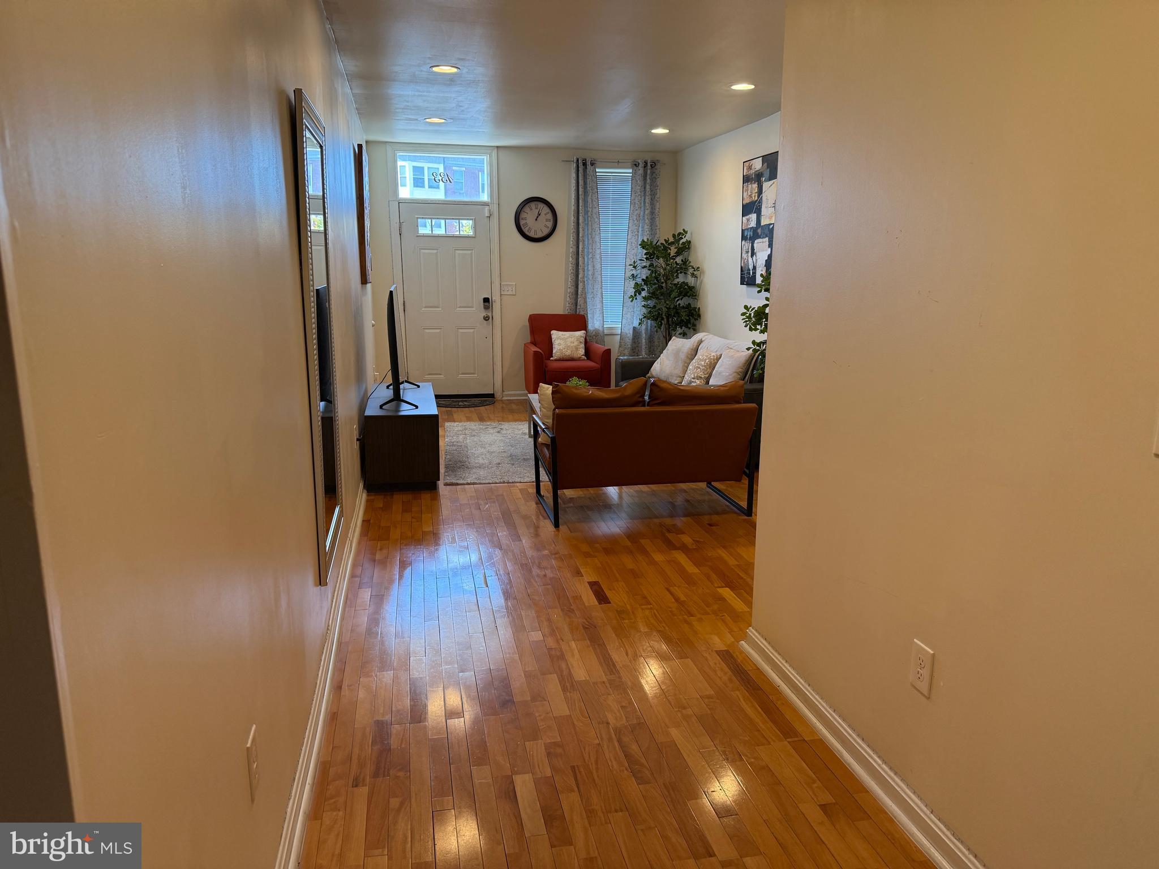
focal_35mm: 24
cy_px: 434
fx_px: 804
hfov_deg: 71.6
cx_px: 580
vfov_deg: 56.8
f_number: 1.78
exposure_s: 1/120
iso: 200
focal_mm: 6.76
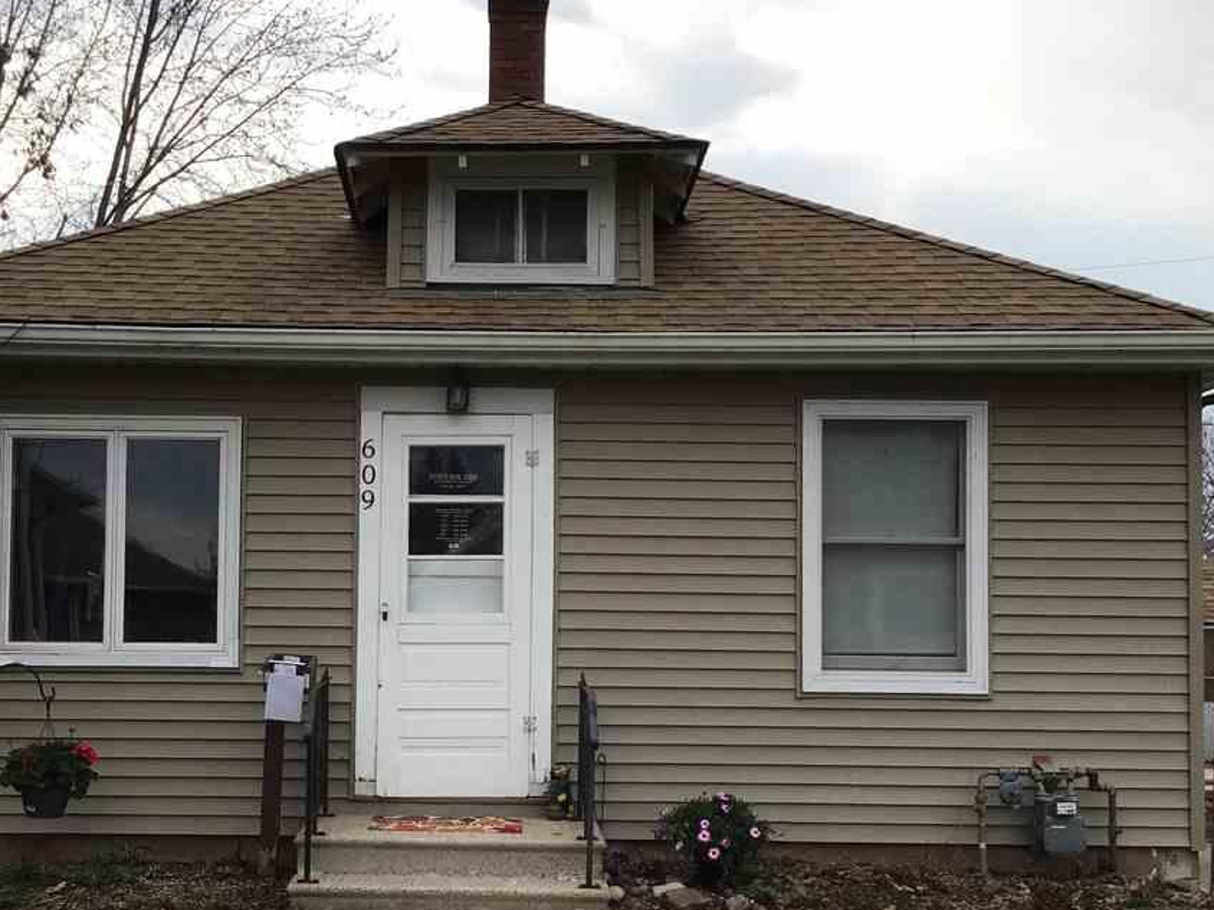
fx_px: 1648
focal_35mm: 47
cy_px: 587
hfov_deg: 40.2
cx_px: 482
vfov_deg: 30.7
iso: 25
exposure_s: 1/684
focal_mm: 3.3
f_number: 2.4
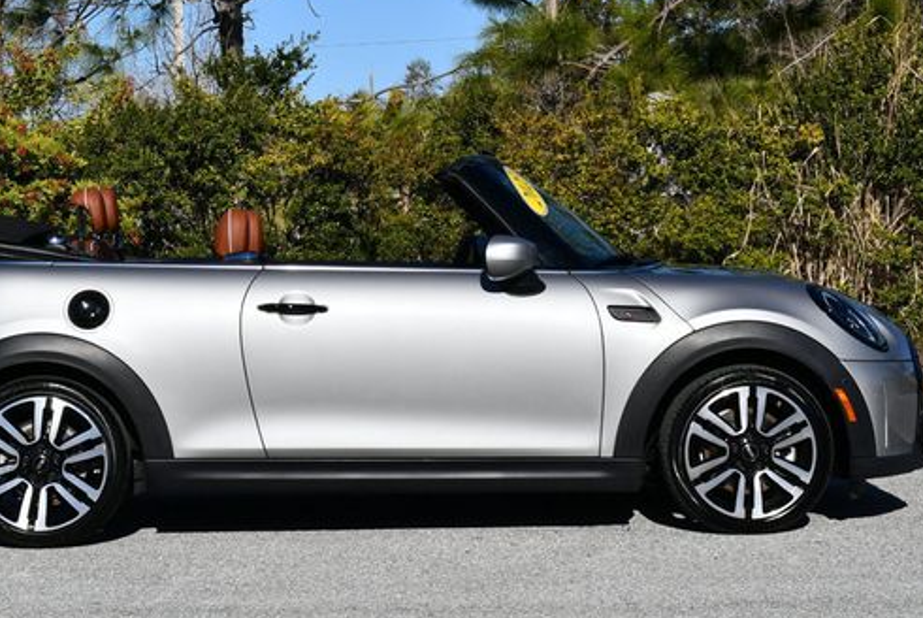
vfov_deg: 14.6
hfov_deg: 21.6
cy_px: 226
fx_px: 2413
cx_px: 405
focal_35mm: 94
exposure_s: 1/320
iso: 100
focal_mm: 36
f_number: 9
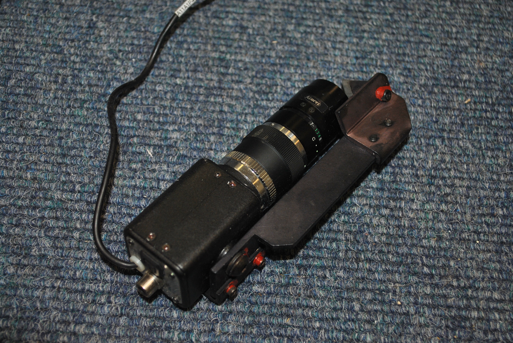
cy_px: 172
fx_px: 728
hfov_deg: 38.8
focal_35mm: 51
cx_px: 256
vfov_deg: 26.6
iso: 200
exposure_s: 1/60
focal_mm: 34
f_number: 5
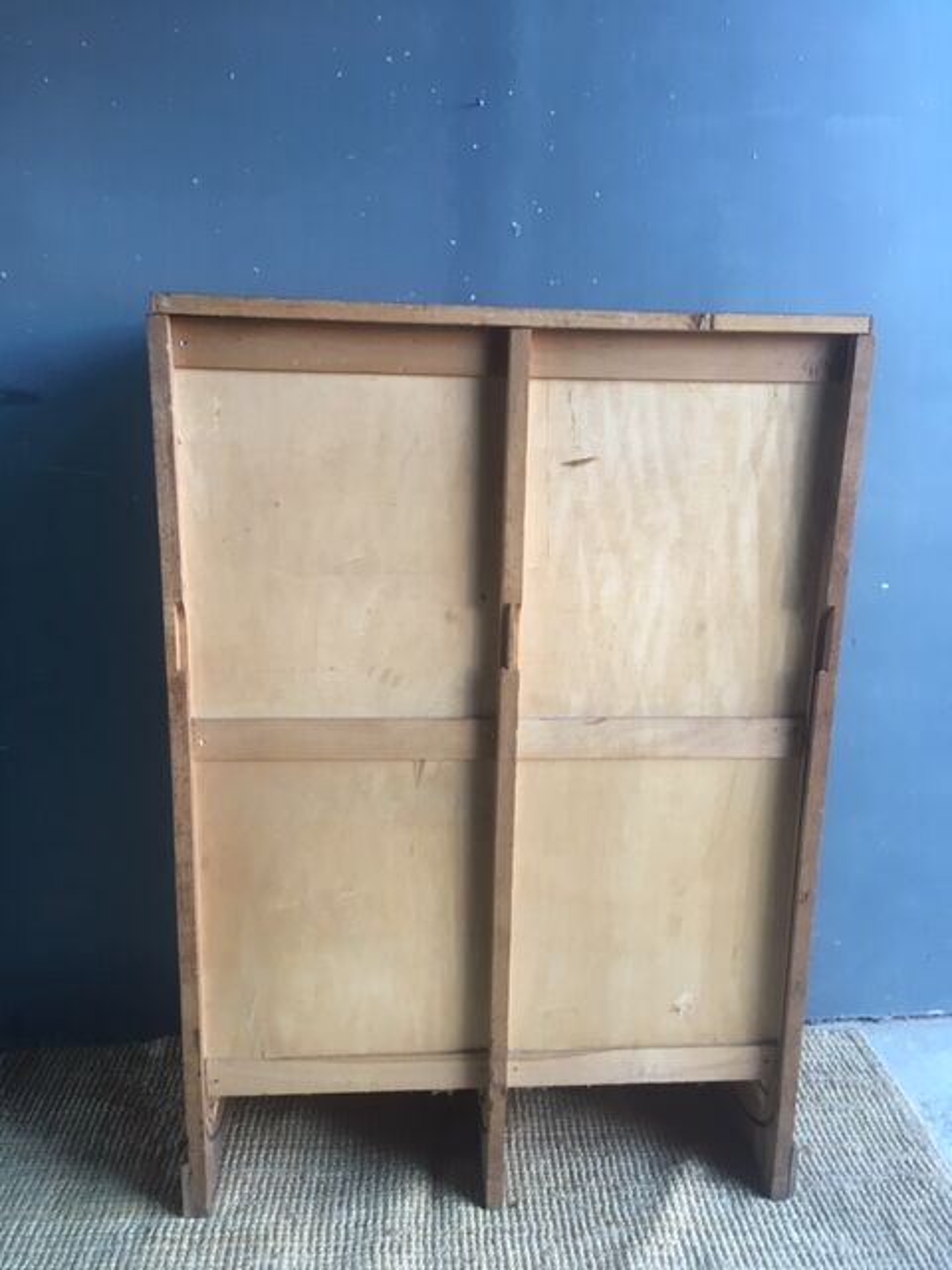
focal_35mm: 29
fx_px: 1063
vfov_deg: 61.7
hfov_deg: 48.2
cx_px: 476
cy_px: 635
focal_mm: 4.15
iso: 64
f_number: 2.2
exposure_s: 1/33
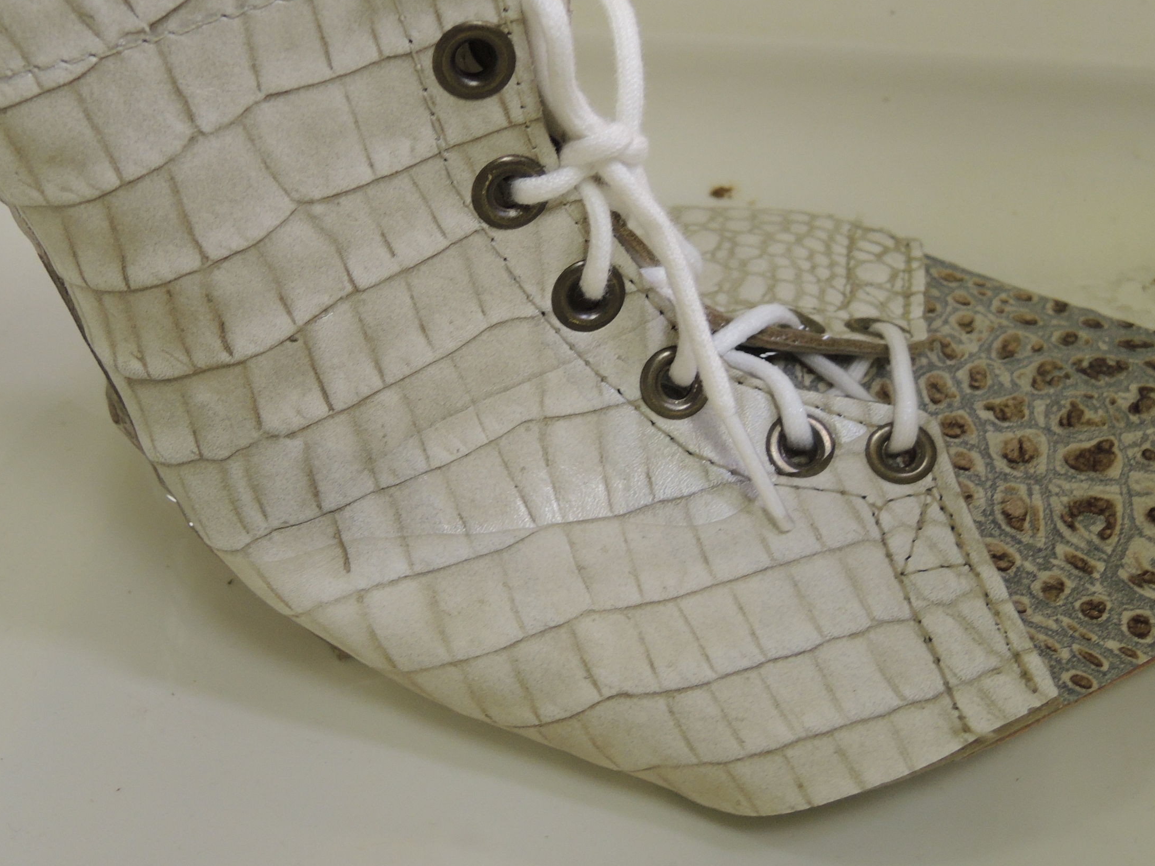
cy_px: 386
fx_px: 1702
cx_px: 510
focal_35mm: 51
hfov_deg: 37.4
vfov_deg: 28.5
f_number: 2
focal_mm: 6
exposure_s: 1/30
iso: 180
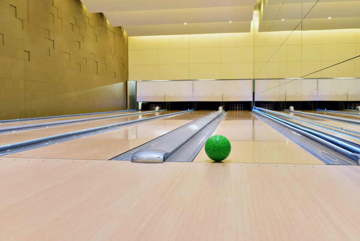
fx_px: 350
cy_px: 120
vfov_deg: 37.9
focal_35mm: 35
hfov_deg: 54.4
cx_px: 180
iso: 160
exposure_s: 1/2.5
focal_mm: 35
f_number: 5.6
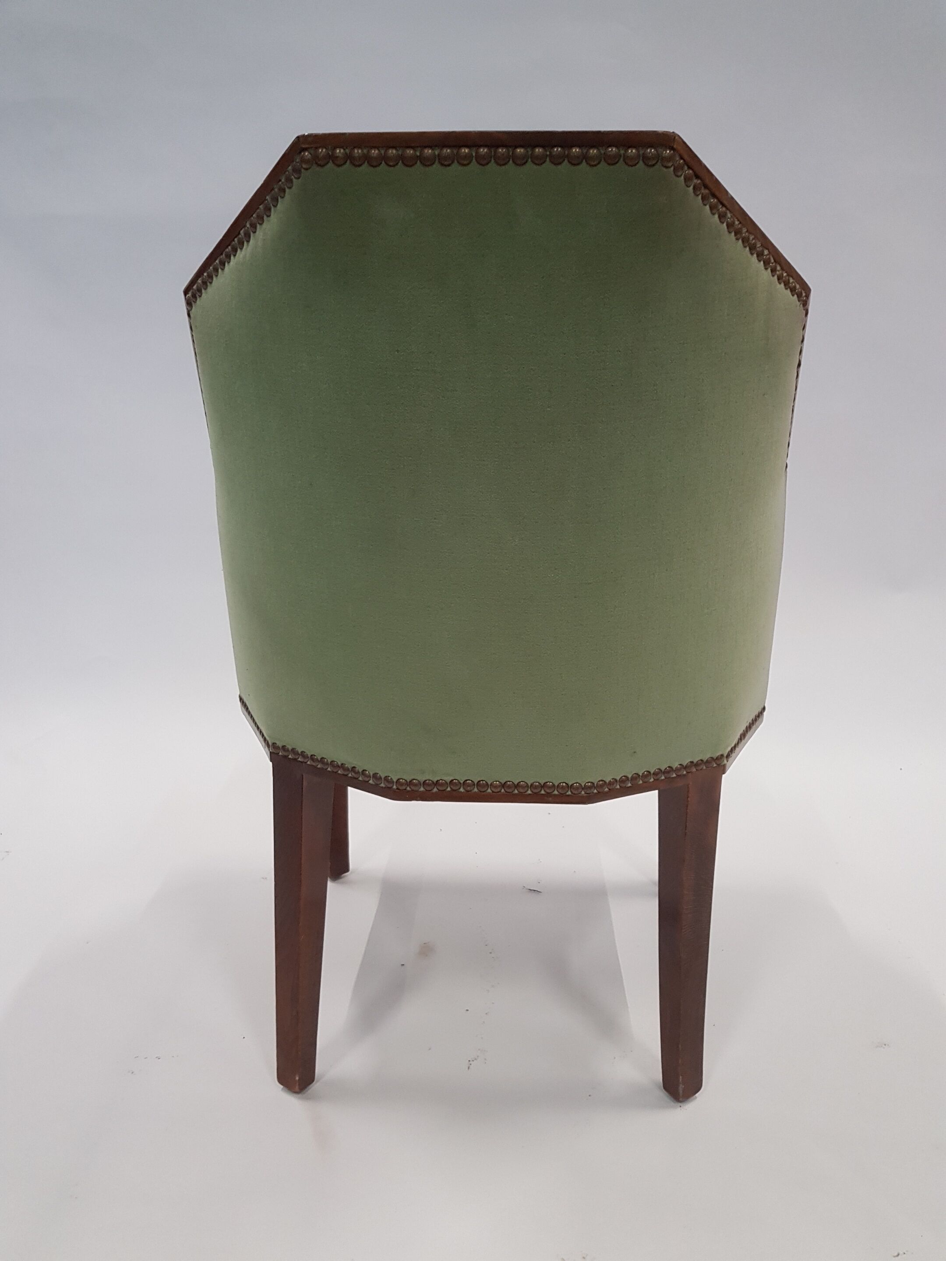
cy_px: 630
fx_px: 947
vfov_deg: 67.3
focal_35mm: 26
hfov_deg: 53.1
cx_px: 473
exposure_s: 1/50
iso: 160
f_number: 1.7
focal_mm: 4.2
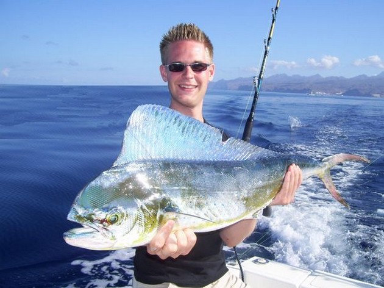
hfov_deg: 51.4
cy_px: 144
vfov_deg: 39.6
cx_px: 192
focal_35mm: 36
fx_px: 399
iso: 80
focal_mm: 6
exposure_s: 1/800
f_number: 4.8
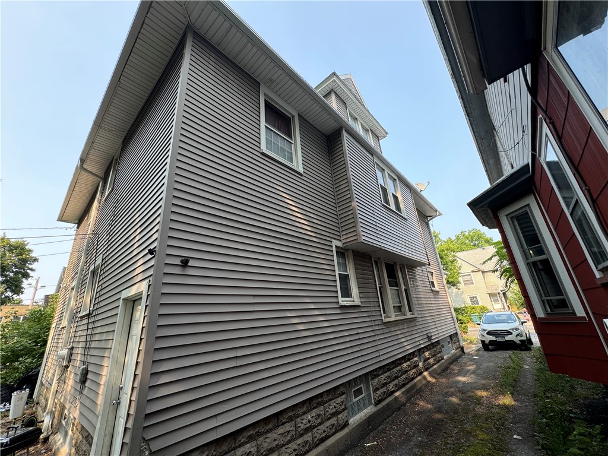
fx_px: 246
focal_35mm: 14
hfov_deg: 102.1
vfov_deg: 85.7
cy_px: 228
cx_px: 304
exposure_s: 1/204
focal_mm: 2.22
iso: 40
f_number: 2.2
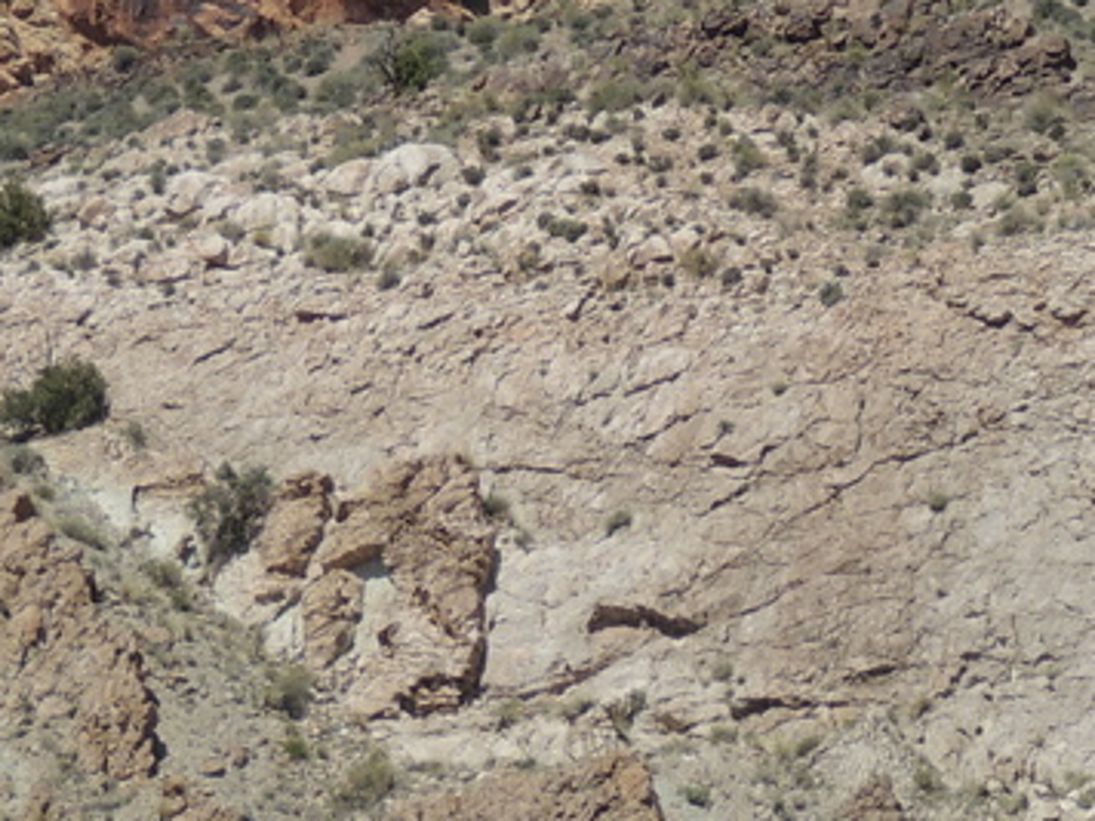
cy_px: 126
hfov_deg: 3.5
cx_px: 1203
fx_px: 17651
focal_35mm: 558
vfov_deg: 2.7
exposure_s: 1/1000
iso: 100
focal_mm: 27.6
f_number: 4.4
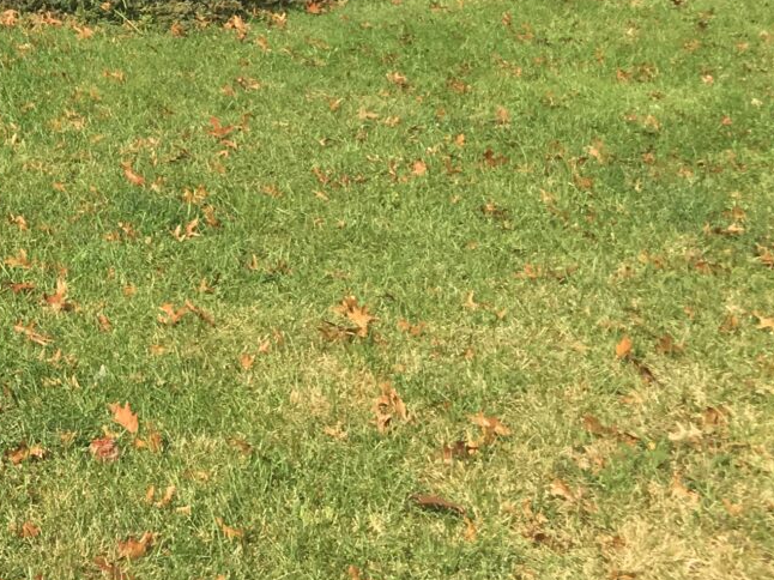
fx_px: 2056
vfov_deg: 15.1
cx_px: -361
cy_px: -230
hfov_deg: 18.9
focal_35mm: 92
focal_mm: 4.15
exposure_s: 1/1083
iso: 25
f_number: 2.2
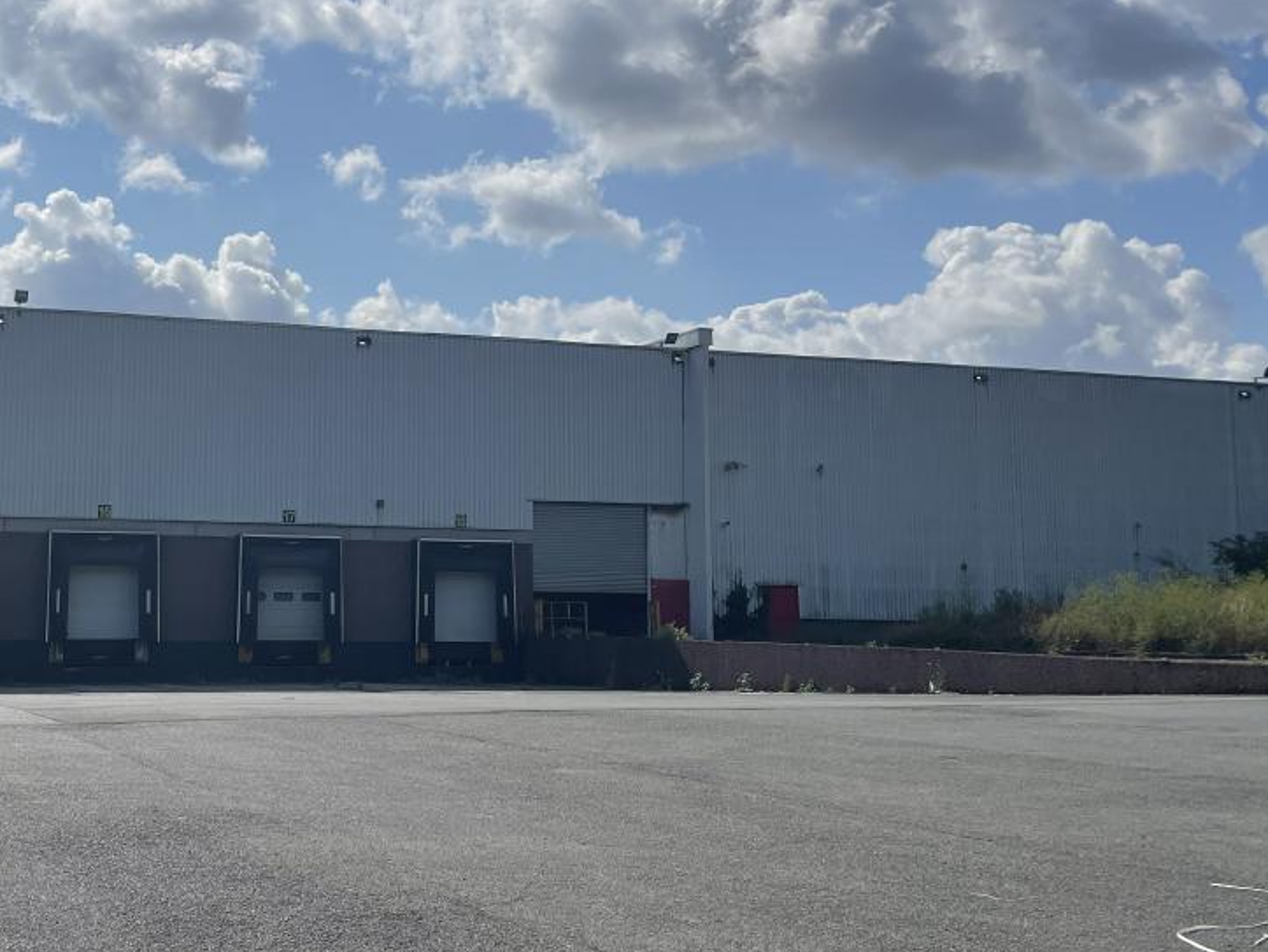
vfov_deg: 31.5
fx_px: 1686
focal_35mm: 46
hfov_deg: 40.1
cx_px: 323
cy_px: 444
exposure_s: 1/10753
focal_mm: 4.2
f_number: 1.6
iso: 32
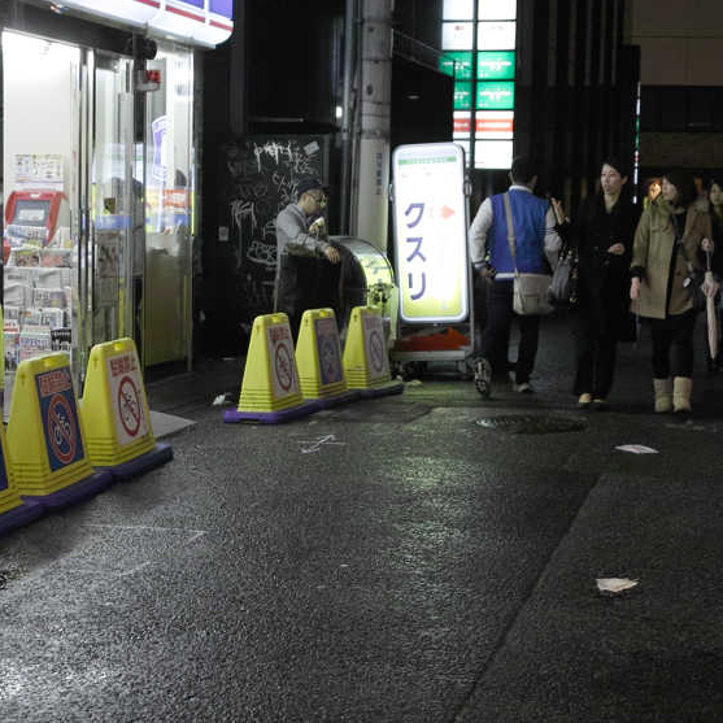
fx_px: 1512
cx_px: 278
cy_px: 378
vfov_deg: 26.9
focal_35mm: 64
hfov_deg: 26.8
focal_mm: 24.2
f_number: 2.8
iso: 800
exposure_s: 1/100
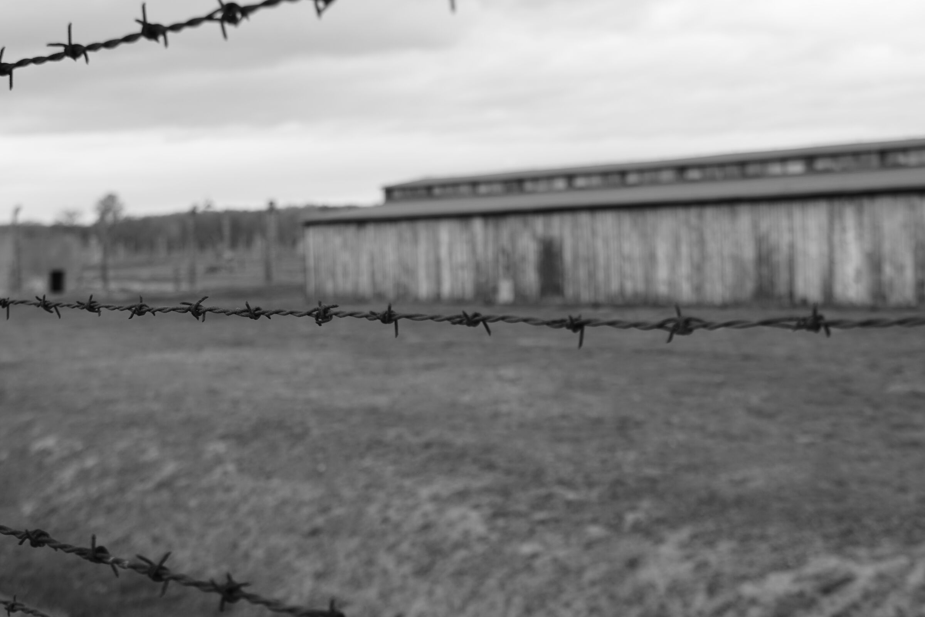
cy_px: 308
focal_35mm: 75
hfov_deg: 27.0
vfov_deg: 18.2
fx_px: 1927
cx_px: 462
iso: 100
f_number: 5.6
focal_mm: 50
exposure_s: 1/80
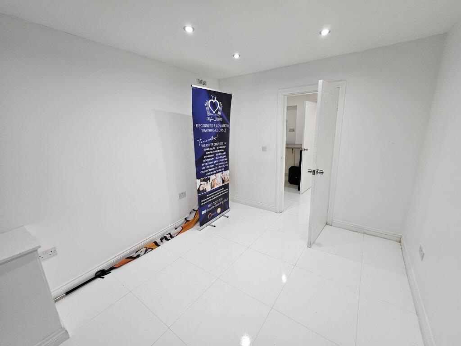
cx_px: 230
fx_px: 173
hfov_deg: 106.2
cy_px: 173
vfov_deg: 89.9
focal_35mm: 13
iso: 200
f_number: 2.2
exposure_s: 1/50
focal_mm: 2.2
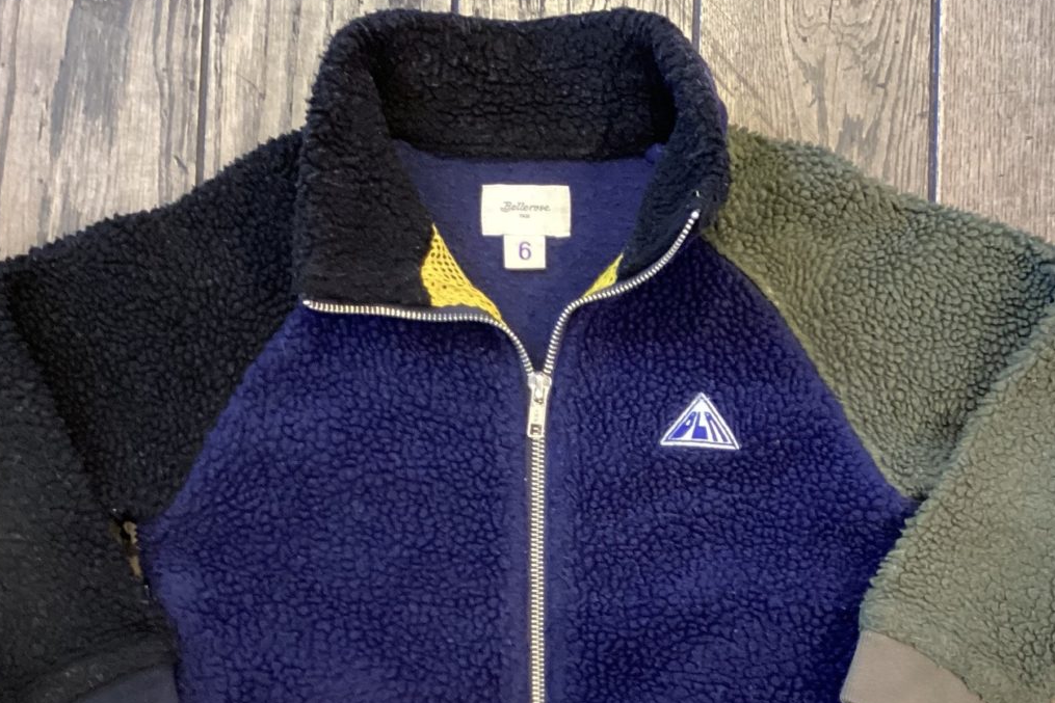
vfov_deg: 24.7
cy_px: 547
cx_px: 587
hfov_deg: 36.8
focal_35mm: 54
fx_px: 1583
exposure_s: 1/50
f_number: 2.4
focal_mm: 3.3
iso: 320
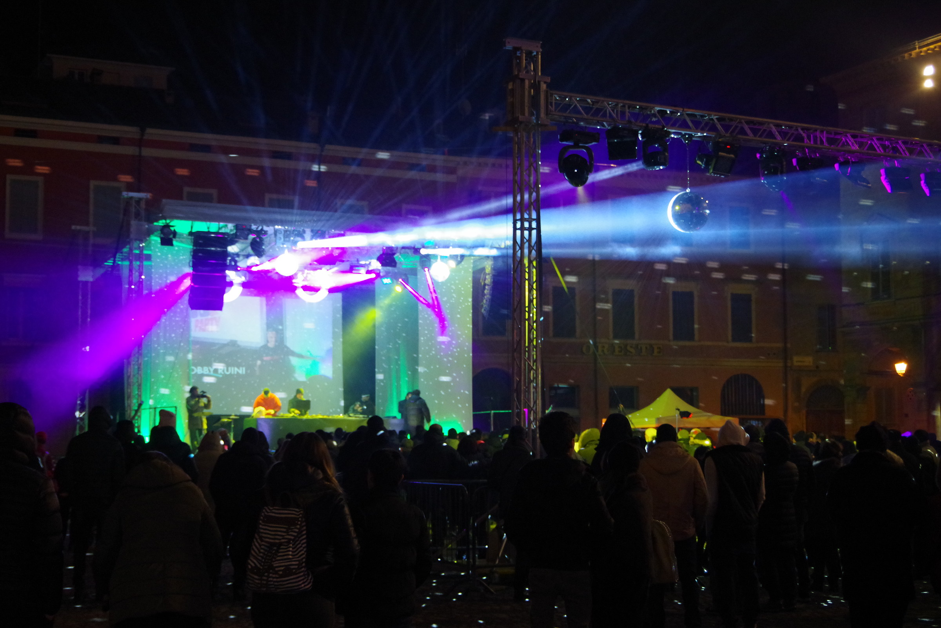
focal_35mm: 54
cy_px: 314
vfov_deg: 25.1
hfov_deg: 36.9
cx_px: 470
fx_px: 1411
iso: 3200
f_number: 4.5
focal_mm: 36
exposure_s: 1/30
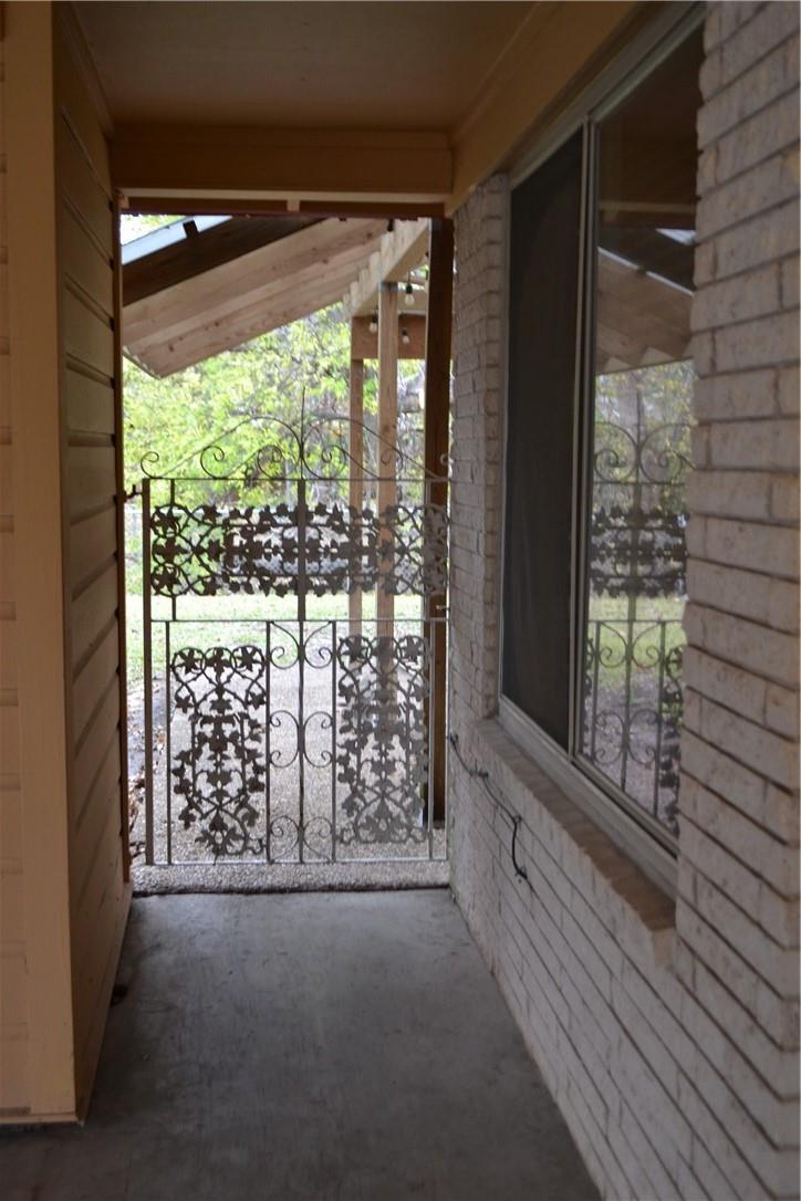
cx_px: 400
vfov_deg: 46.4
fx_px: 1402
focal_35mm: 42
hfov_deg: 31.9
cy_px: 600
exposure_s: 1/30
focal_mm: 28
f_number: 4.5
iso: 400
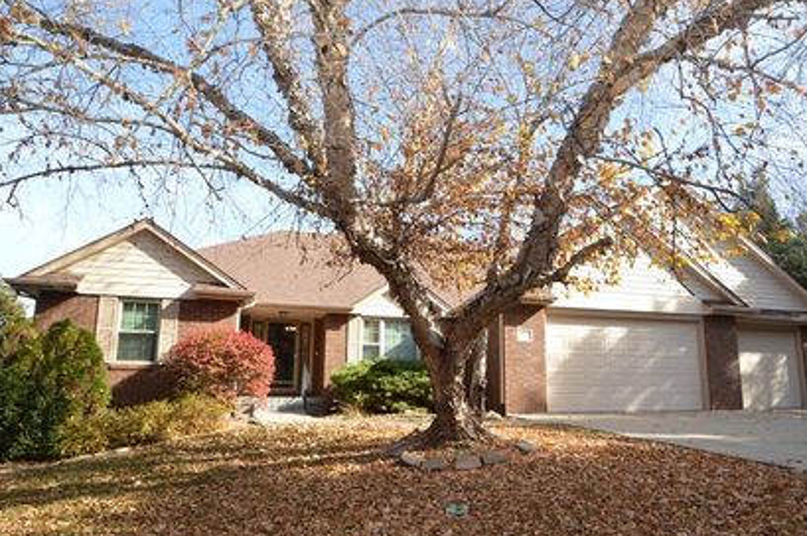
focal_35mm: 22
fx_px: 493
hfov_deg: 78.4
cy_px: 288
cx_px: 446
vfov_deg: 57.1
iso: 100
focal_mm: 12
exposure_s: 1/200
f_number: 5.6
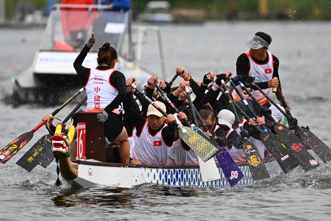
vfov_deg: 1.5
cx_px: 166
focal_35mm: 900
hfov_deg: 2.3
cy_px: 110
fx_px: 8274
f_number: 6.3
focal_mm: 600
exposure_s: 1/1250
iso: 400
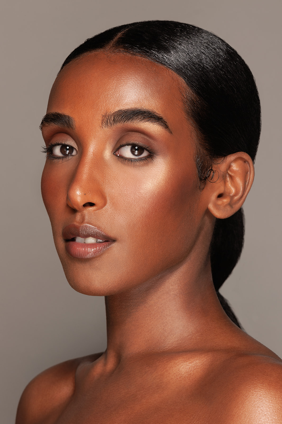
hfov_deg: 13.0
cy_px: 212
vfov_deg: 19.5
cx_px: 141
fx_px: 1233
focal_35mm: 105
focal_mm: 105
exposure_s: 1/125
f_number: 18
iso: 100
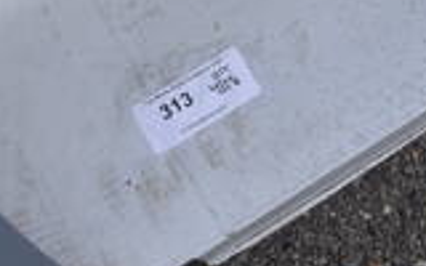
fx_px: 1219
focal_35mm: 105
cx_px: 554
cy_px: -223
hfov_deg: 18.4
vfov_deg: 11.5
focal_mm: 18
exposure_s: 1/320
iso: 200
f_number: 7.1
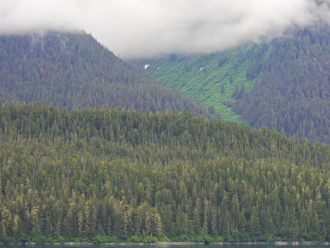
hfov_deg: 14.6
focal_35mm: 135
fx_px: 1287
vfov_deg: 11.0
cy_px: 124
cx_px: 165
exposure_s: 1/200
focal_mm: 24.1
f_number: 4
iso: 100
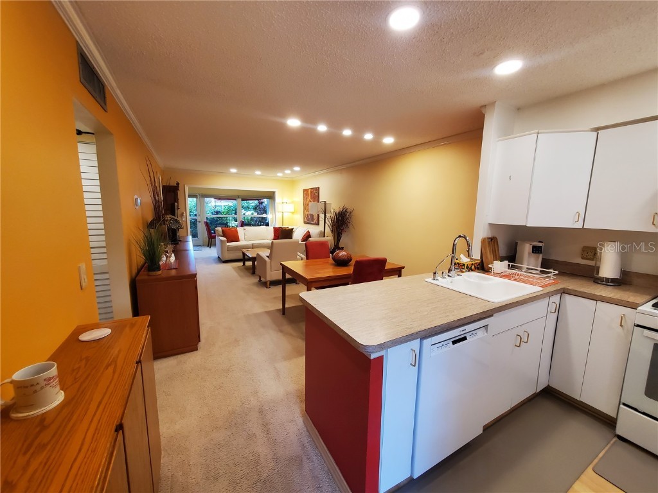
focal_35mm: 13
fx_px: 247
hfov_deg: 106.2
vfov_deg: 89.9
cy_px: 246
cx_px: 329
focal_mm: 1.8
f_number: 2.2
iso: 200
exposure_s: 1/60
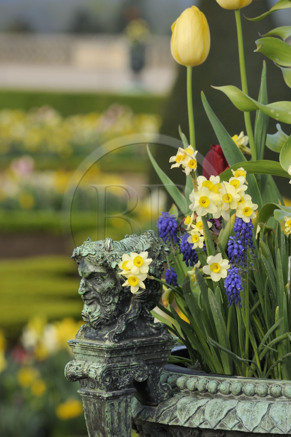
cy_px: 218
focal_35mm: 200
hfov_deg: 6.9
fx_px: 2426
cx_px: 146
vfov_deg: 10.3
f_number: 9
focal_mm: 200
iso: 200
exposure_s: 1/160
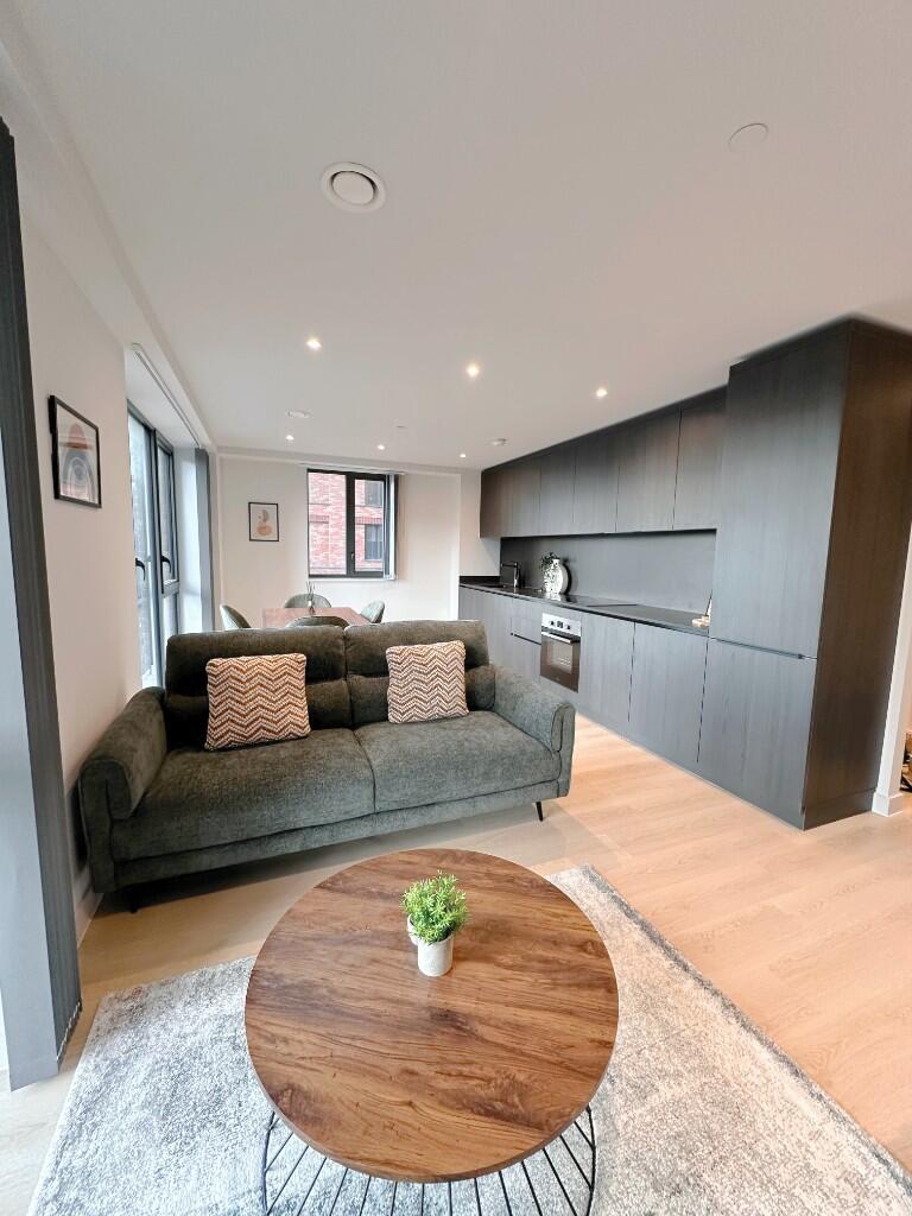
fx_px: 492
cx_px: 456
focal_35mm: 14
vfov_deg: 102.1
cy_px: 608
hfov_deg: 85.7
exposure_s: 1/100
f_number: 2.2
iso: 200
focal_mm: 2.22
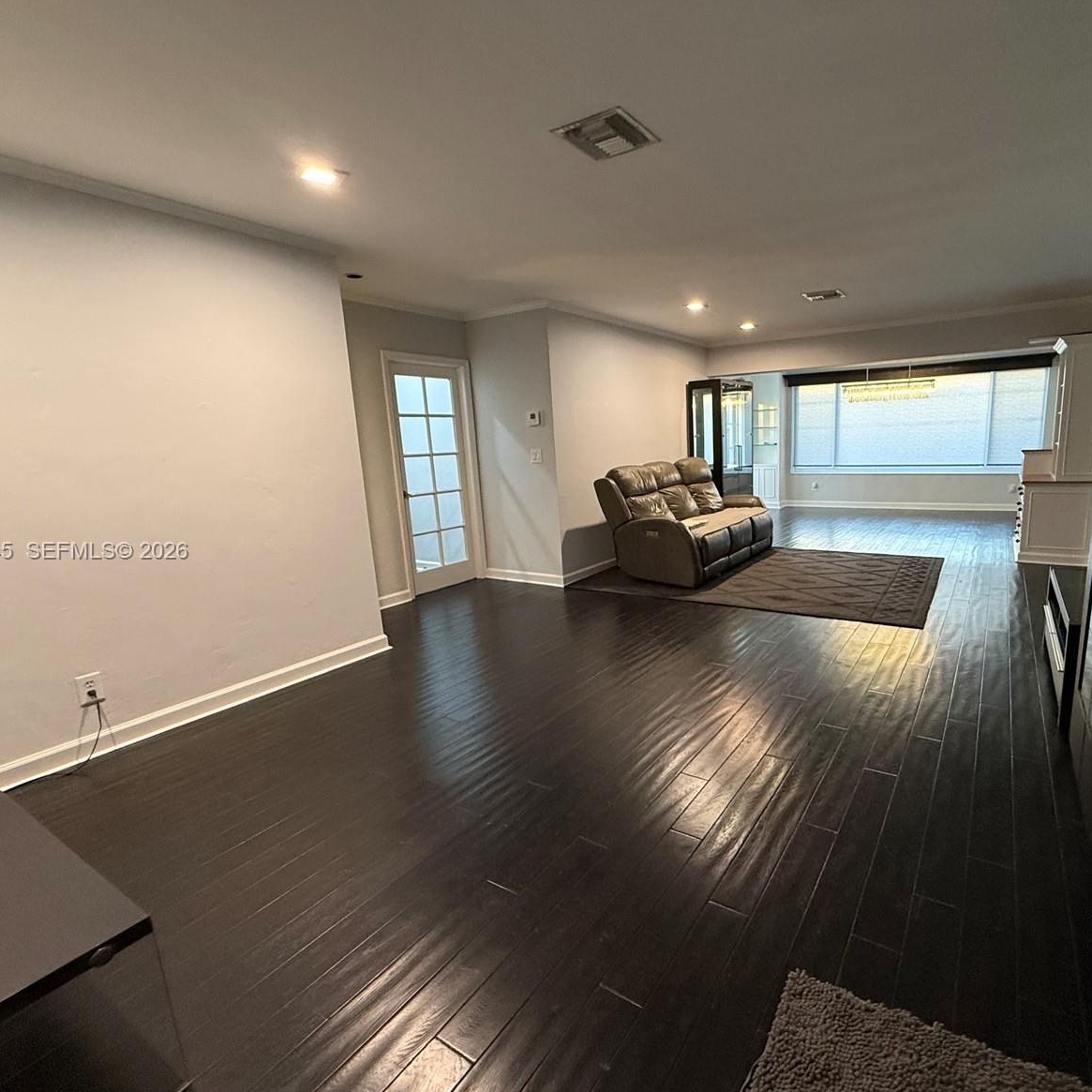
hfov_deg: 83.1
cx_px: 646
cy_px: 552
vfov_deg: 84.0
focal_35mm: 17
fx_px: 607
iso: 400
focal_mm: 2.22
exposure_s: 1/60
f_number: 2.2
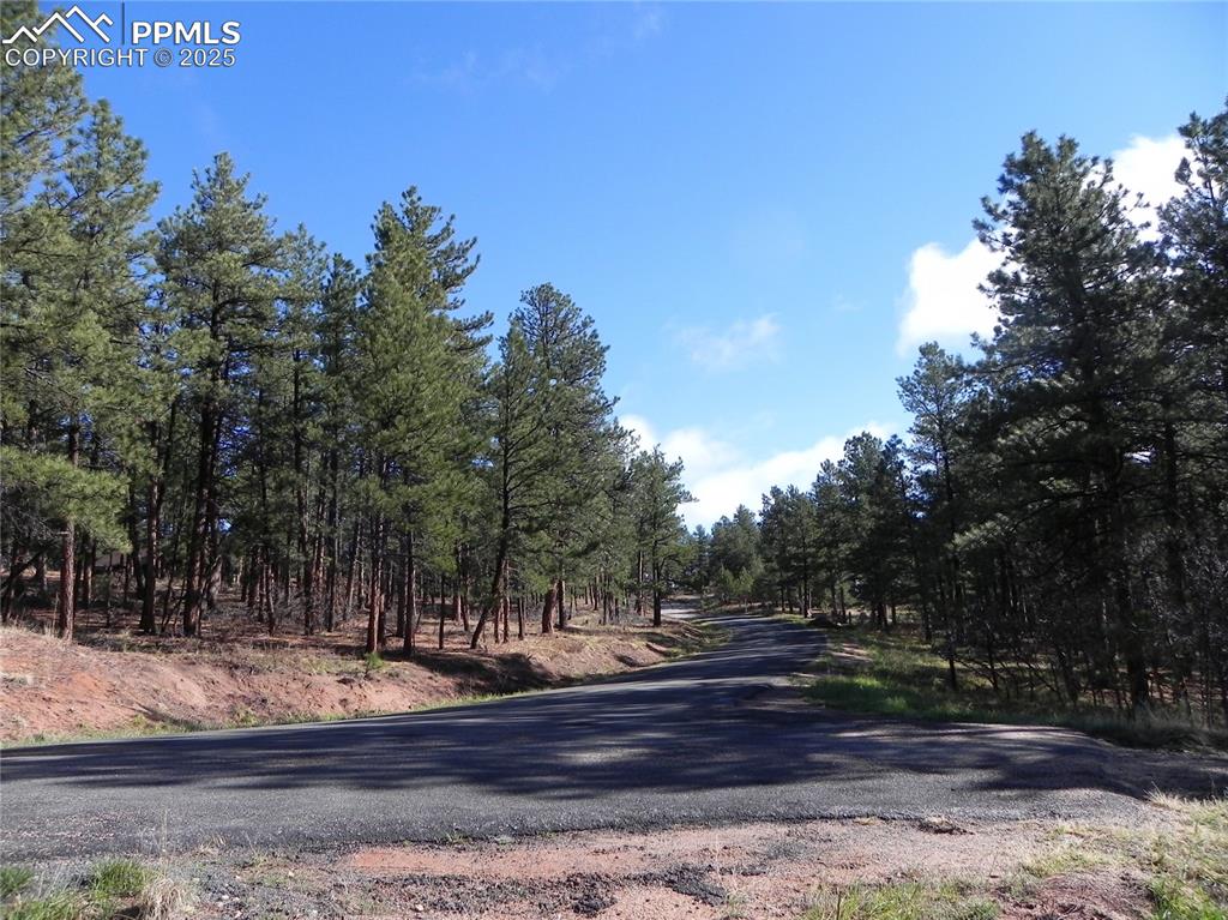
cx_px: 614
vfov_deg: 53.0
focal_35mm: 26
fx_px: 922
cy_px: 460
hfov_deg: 67.3
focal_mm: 4.6
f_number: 3.2
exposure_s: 1/1279
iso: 160
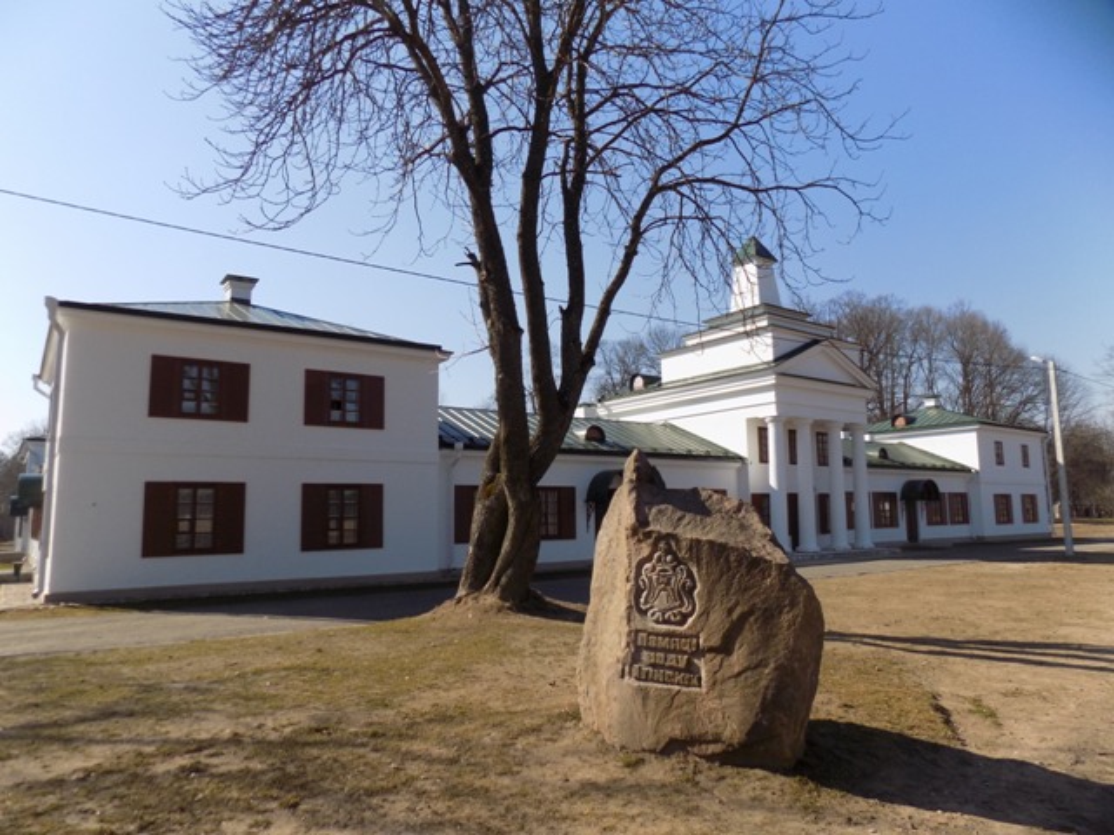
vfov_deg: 58.9
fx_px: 740
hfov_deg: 73.9
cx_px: 557
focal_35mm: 23
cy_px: 418
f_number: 3.1
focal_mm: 4
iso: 80
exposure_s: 1/1000
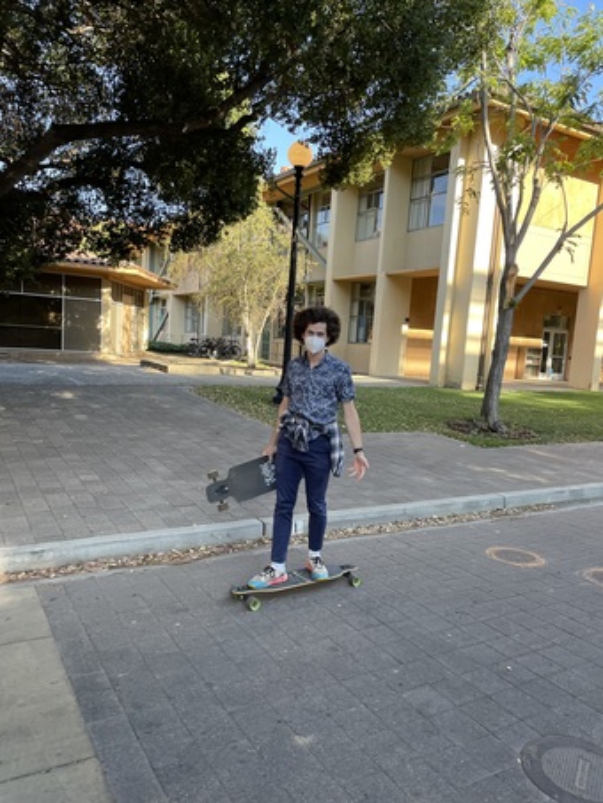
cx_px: 302
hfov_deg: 53.1
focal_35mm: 26
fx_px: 604
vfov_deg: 67.3
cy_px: 402
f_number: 1.6
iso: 32
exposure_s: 1/310
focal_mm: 4.2
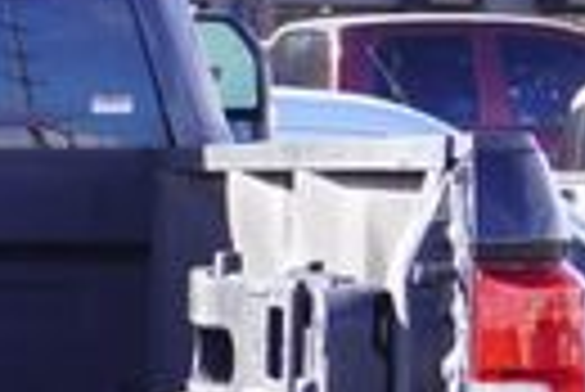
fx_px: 3839
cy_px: 608
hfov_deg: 8.4
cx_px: -405
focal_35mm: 236
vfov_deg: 5.8
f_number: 6.3
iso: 100
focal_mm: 32
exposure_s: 1/80
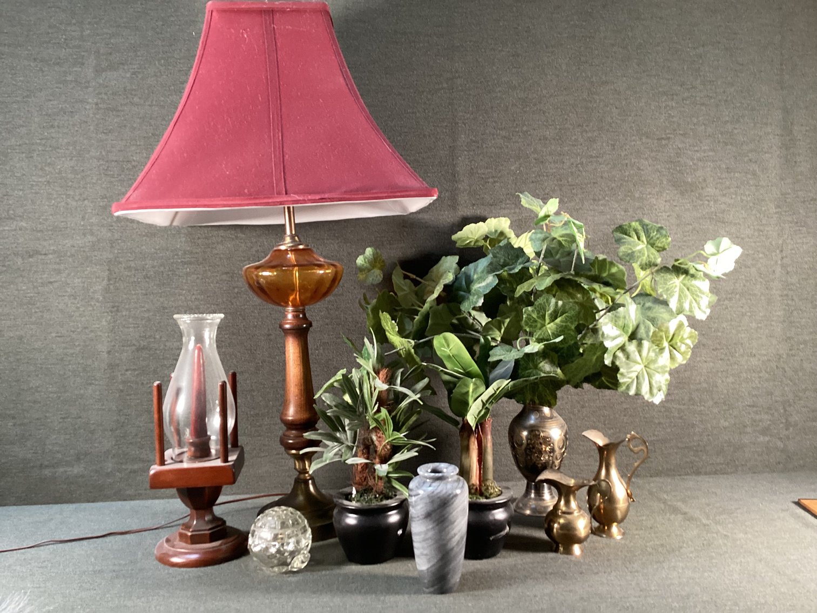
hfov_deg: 58.3
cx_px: 408
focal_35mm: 31
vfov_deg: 45.4
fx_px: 732
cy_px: 306
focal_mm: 3.3
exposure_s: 1/60
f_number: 2.4
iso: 250
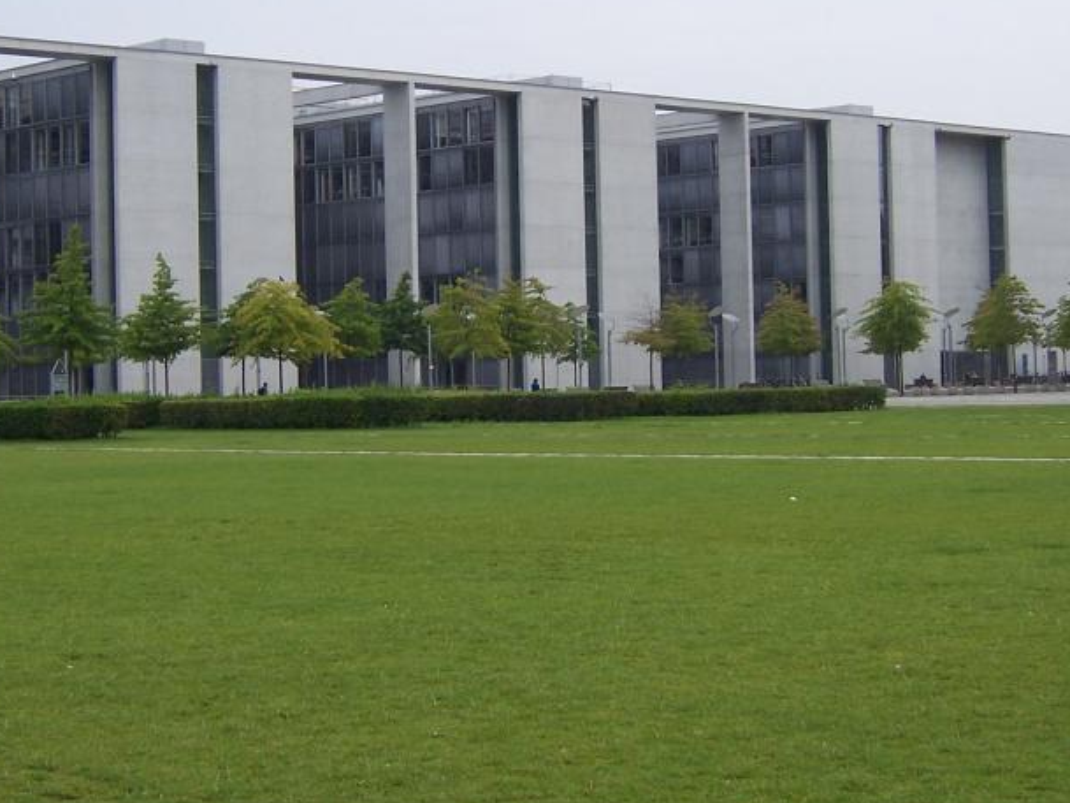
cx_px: 539
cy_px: 316
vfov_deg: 19.9
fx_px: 2288
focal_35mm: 74
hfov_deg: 26.3
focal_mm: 7.3
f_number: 3.3
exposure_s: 1/500
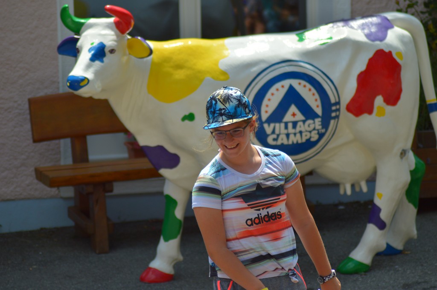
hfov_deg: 8.3
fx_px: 3002
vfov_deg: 5.5
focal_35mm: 248
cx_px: 218
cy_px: 145
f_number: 4.5
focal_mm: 165
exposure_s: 1/2000
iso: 200
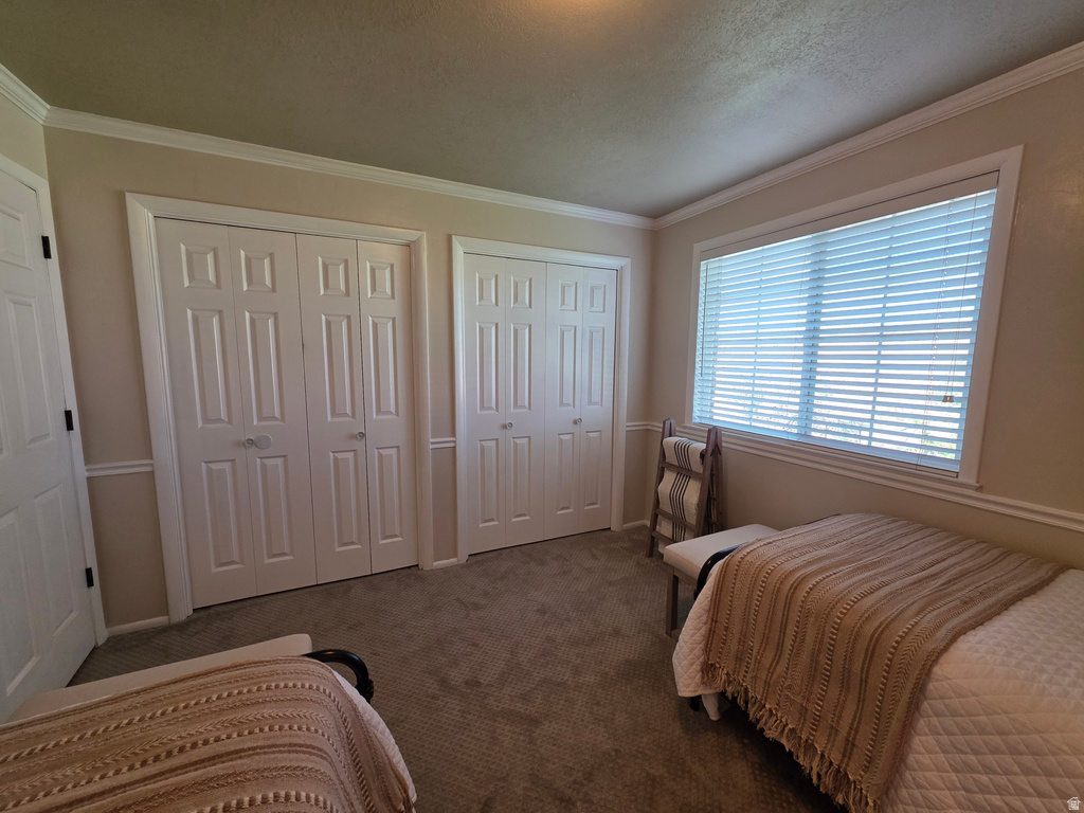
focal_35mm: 13
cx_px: 542
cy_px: 406
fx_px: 407
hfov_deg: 106.2
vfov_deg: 89.9
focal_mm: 2.2
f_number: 1.9
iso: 160
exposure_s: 1/120
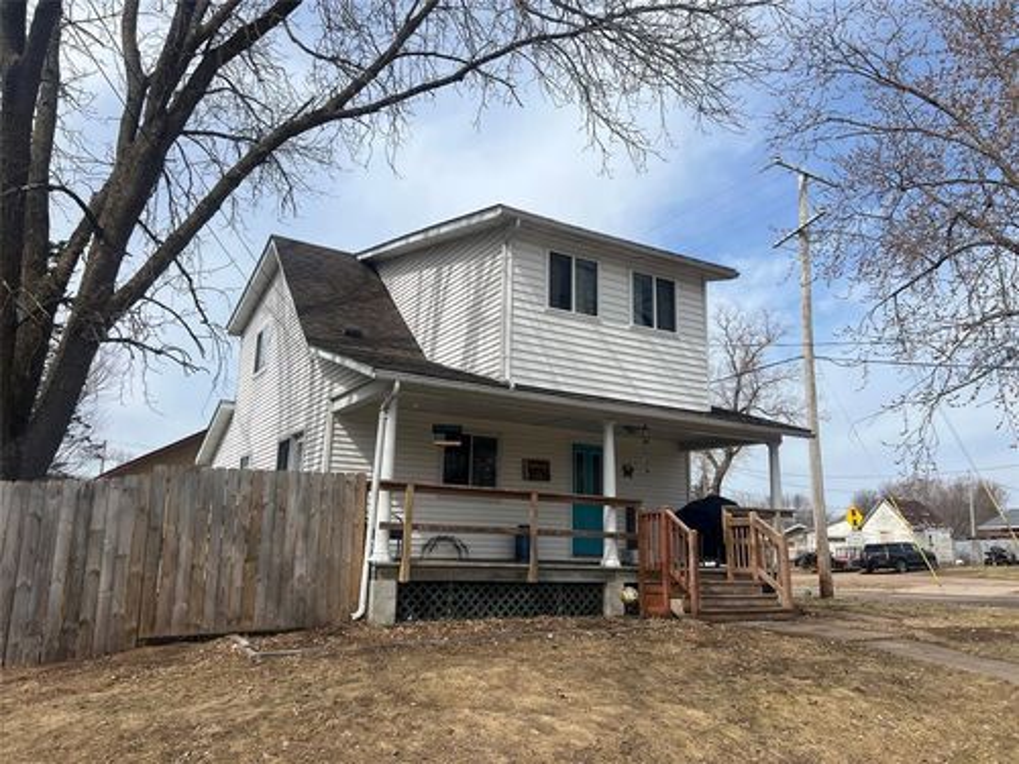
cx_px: 510
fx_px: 765
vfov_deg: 53.1
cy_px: 382
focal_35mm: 26
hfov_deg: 67.3
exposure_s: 1/5882
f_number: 1.5
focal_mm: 5.7
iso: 50
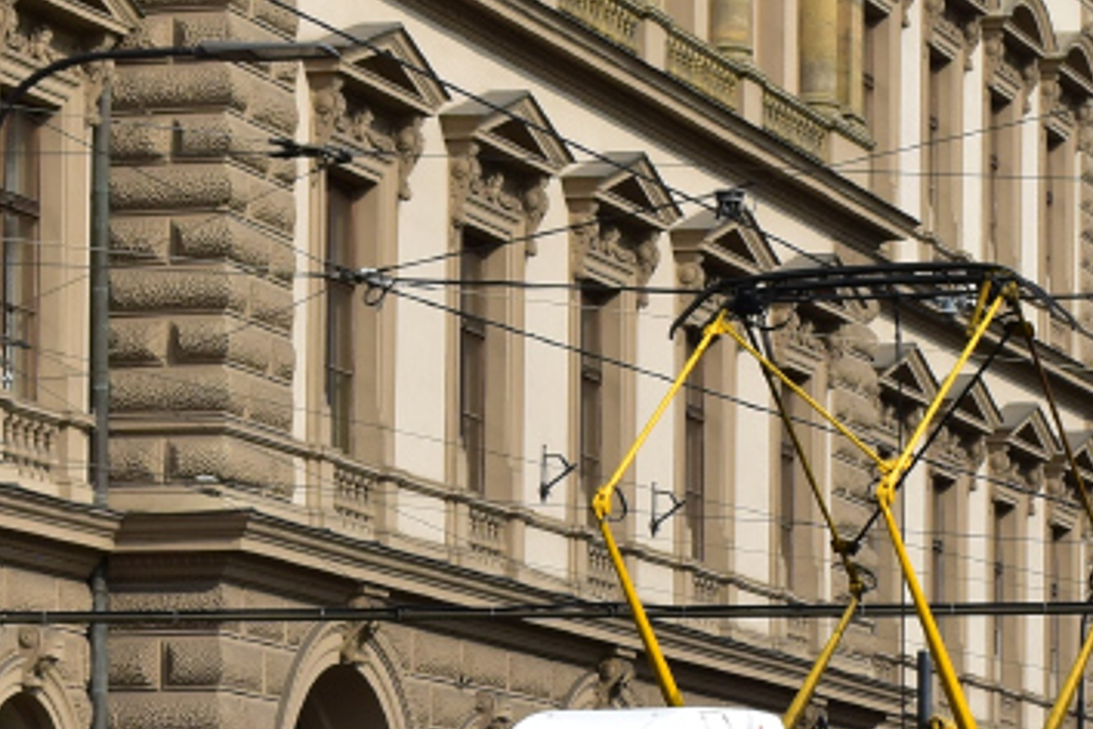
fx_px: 5252
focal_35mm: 173
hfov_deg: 11.8
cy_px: 947
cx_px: 908
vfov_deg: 7.8
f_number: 10
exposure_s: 1/400
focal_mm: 34
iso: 250
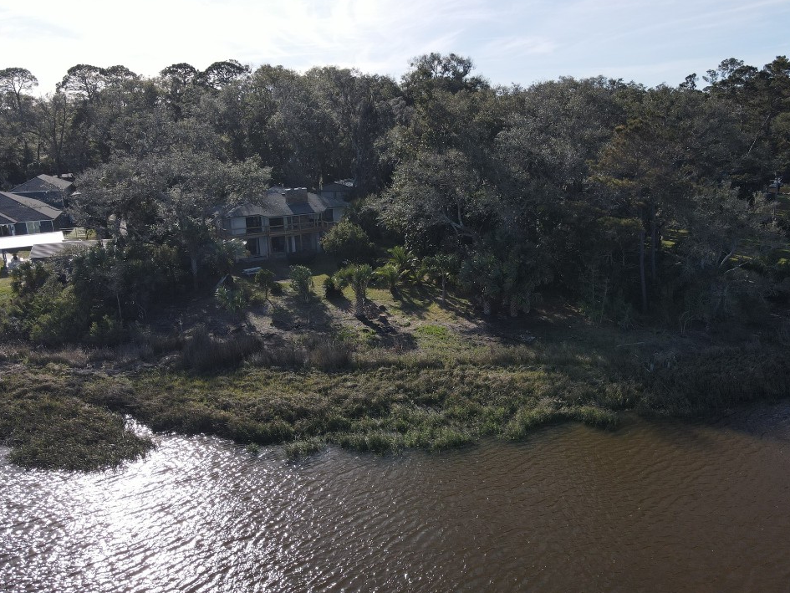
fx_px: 593
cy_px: 283
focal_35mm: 26
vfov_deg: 53.1
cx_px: 424
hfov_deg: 67.2
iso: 100
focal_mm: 4.5
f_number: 2.8
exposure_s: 1/725
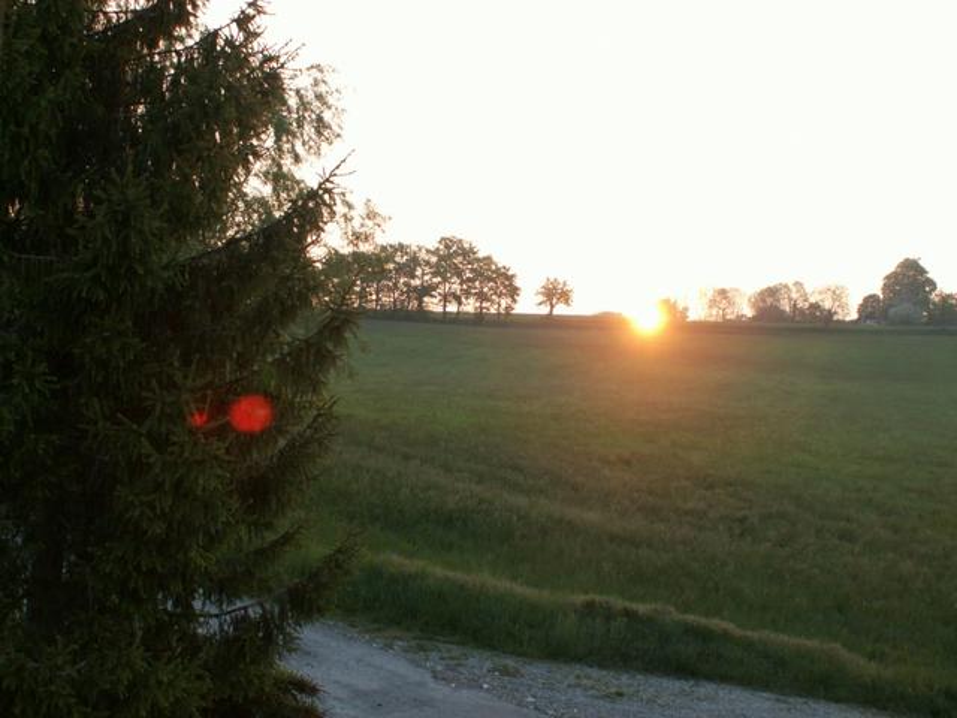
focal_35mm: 54
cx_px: 478
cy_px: 359
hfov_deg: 35.5
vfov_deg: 27.0
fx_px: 1493
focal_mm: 9.06
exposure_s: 1/80
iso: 50
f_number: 3.2
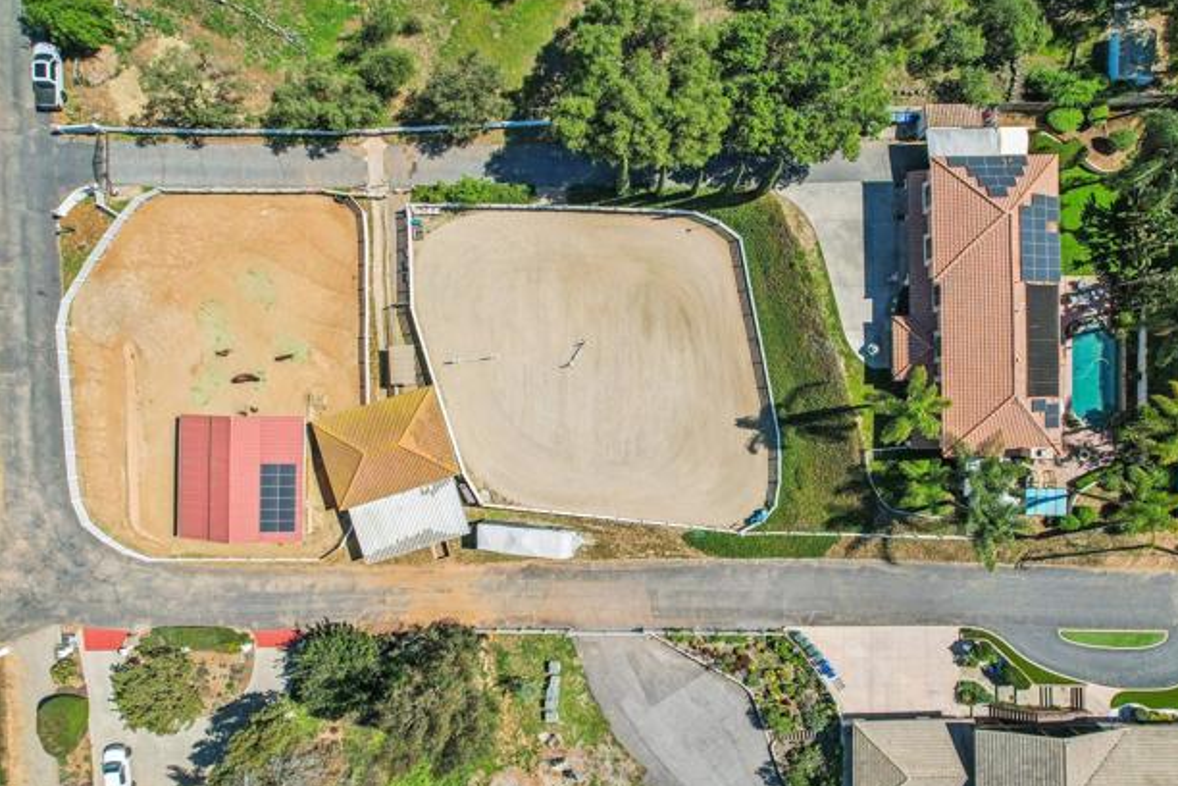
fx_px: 753
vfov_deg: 55.1
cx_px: 614
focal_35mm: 23
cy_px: 406
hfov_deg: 76.1
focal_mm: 8.4
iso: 110
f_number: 2.8
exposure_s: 1/2000
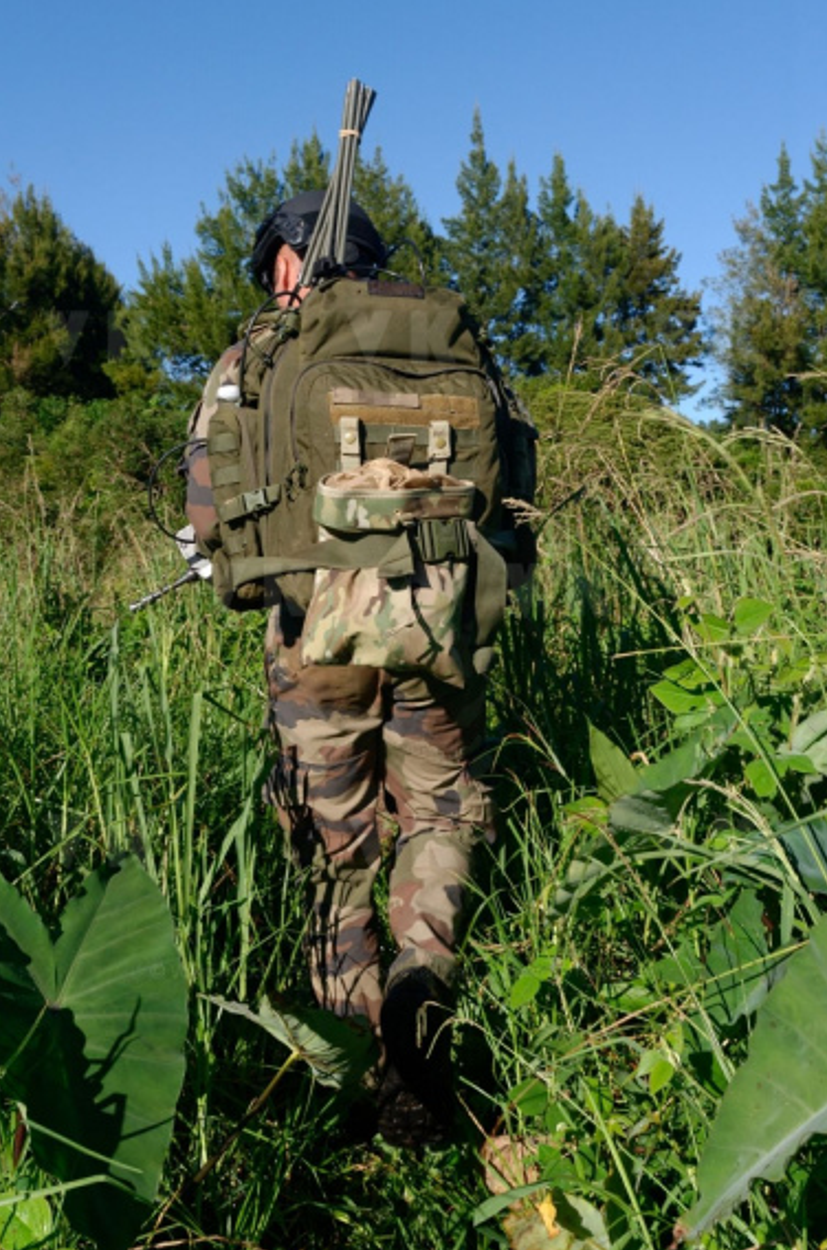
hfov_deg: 34.9
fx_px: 1316
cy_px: 640
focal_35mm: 38
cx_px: 401
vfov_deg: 50.8
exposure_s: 1/320
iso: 200
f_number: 11
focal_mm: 24
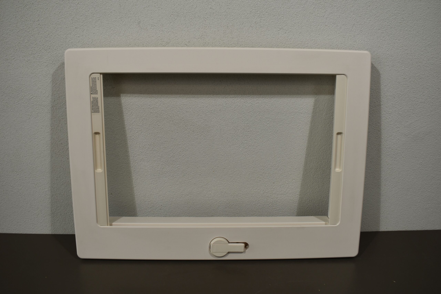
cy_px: 147
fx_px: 404
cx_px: 220
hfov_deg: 57.2
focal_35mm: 33
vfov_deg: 40.0
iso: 200
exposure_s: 1/125
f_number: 5.6
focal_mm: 22
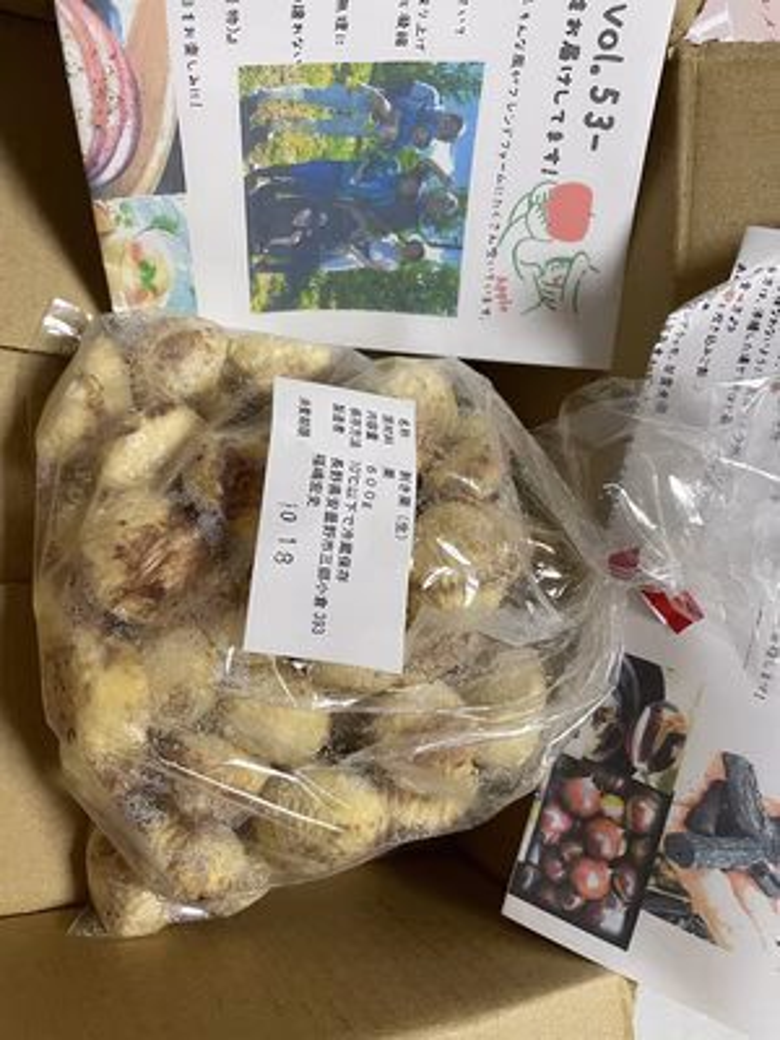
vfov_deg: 67.3
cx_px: 390
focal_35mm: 26
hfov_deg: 53.1
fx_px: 781
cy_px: 520
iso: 160
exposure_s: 1/50
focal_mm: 4.2
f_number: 1.6
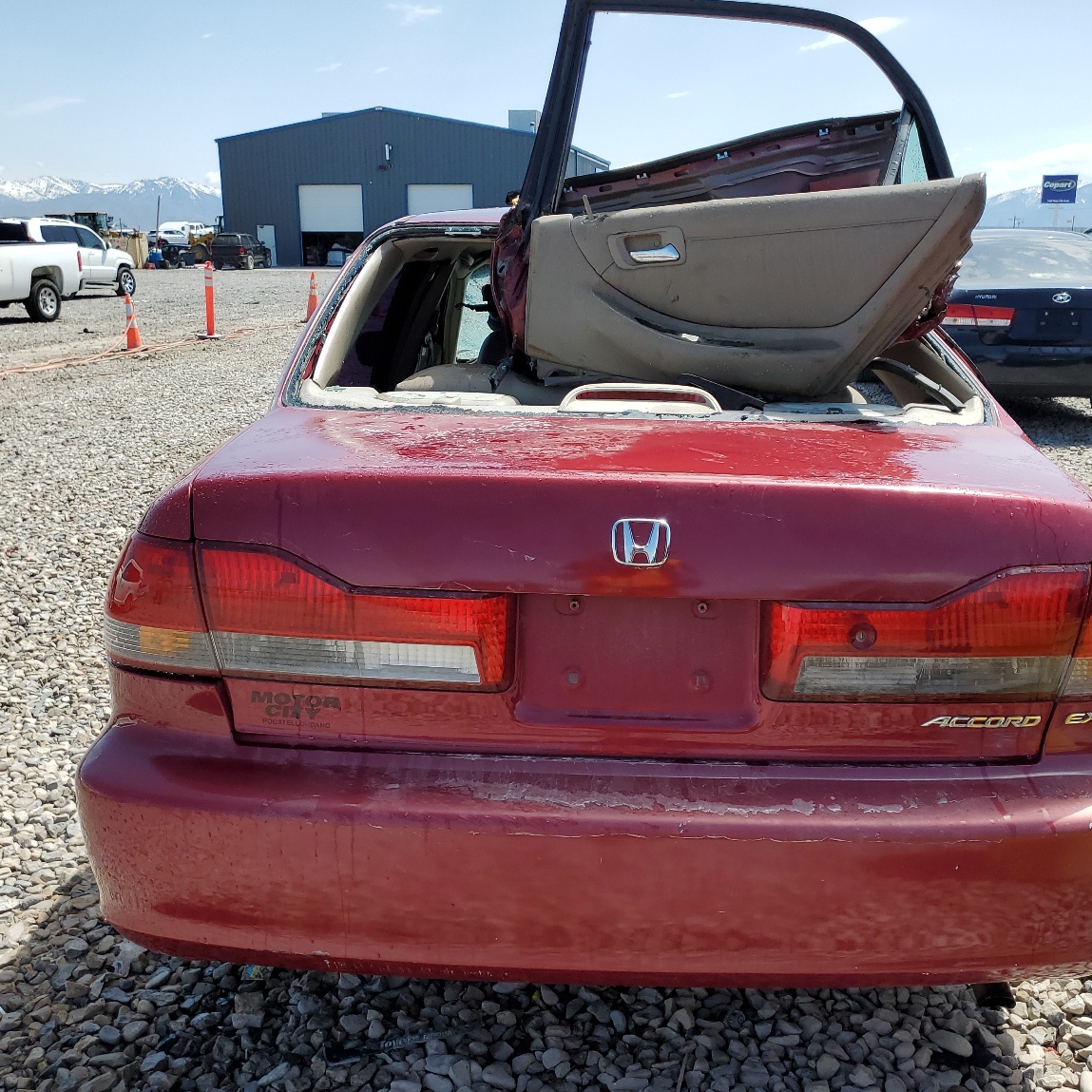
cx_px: 598
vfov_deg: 51.1
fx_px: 1142
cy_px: 558
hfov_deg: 51.0
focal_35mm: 32
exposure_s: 1/2500
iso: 50
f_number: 1.5
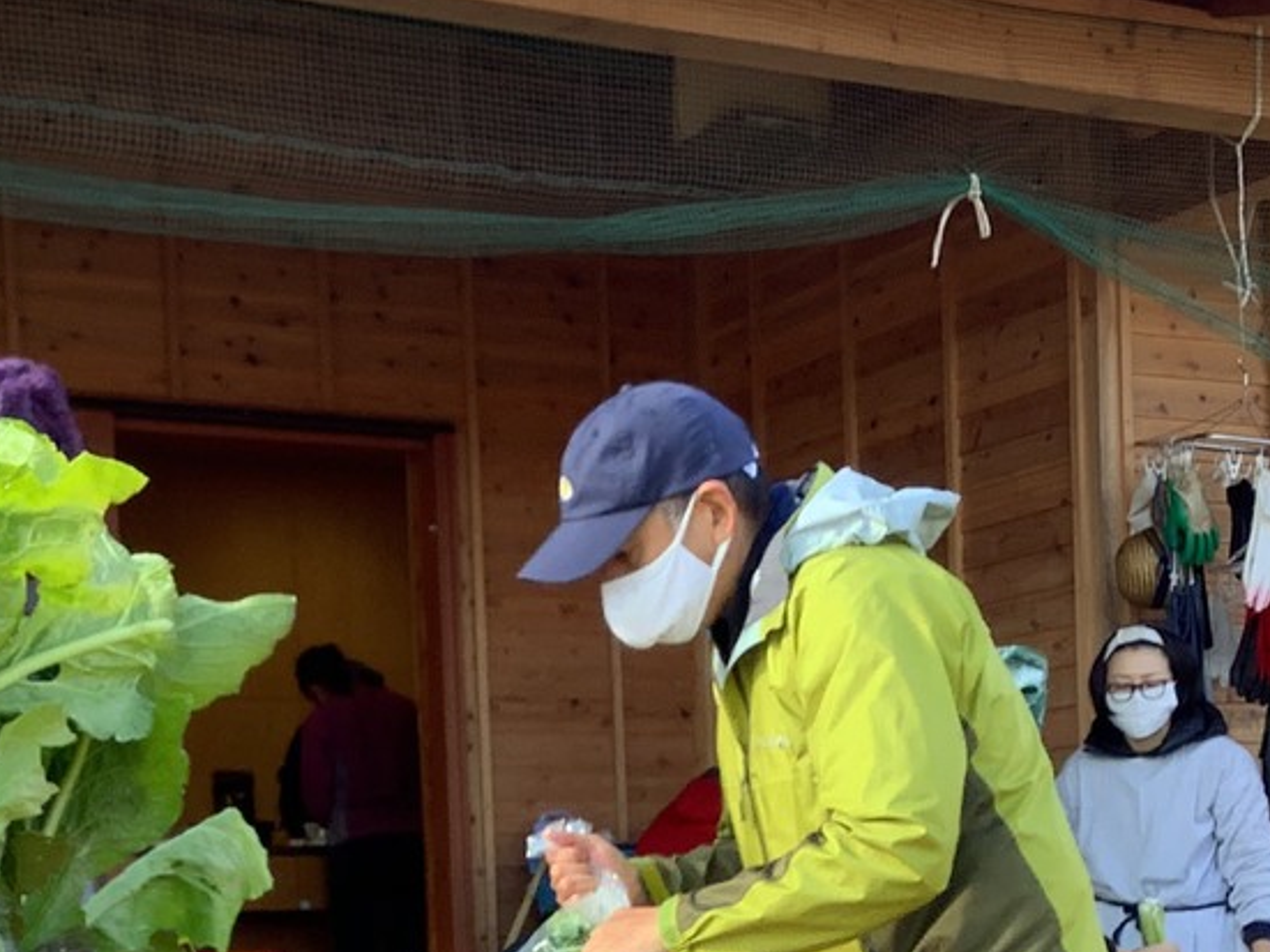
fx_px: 2641
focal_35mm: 72
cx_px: 521
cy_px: 1023
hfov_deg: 27.0
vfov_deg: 19.6
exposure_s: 1/117
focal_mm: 3.3
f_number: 2.4
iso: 25
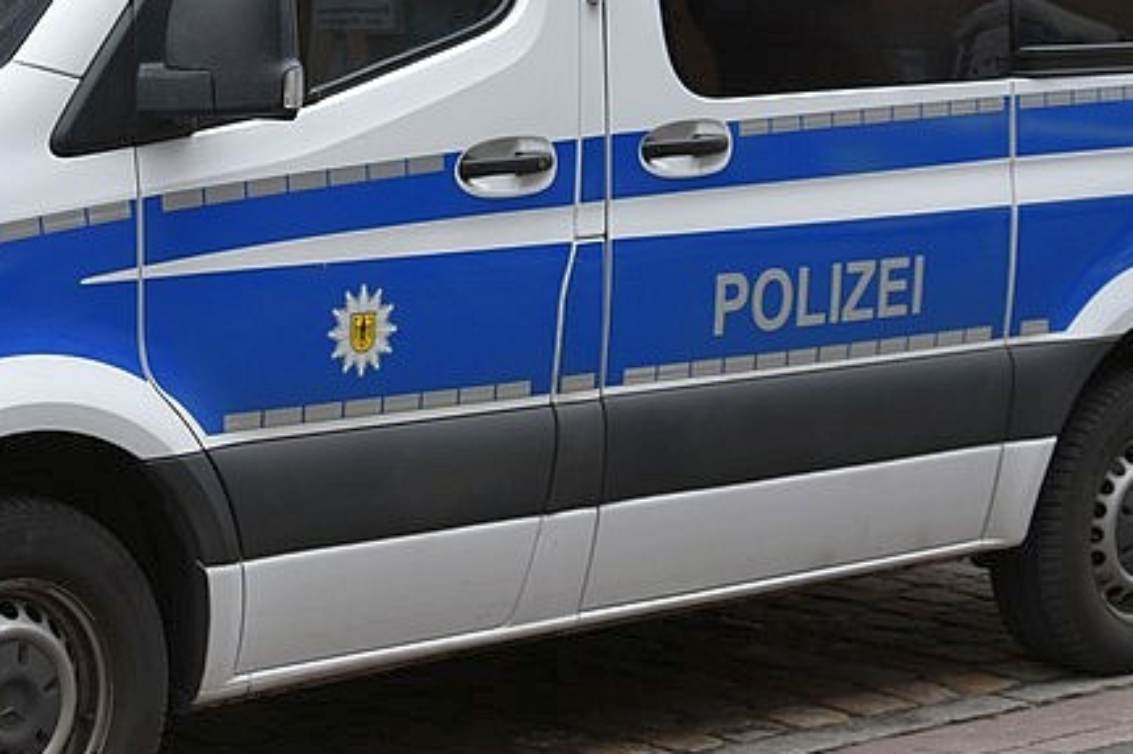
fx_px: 2957
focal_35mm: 94
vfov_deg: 14.5
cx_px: 226
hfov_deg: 21.4
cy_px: 168
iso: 400
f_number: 5.6
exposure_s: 1/125
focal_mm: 45
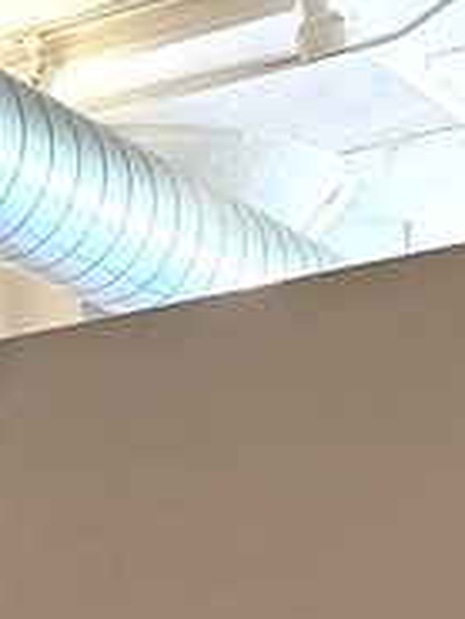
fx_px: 2397
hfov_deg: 10.4
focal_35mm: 134
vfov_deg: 13.6
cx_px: -361
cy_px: 994
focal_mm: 6.3
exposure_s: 1/40
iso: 640
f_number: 1.7
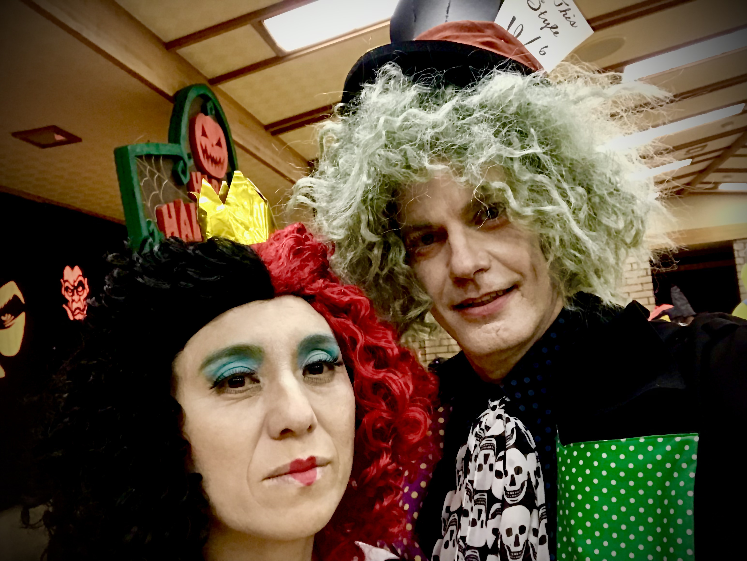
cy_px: 280
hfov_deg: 56.8
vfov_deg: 44.2
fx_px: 691
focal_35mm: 32
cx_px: 374
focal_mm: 2.87
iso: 200
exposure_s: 1/30
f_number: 2.2
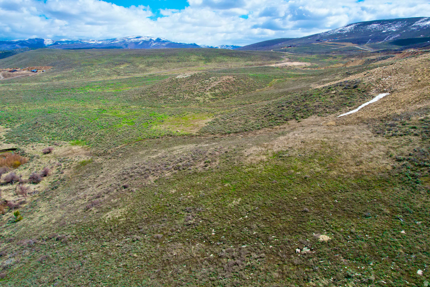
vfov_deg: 57.2
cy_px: 144
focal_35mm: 22
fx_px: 263
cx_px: 215
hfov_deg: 78.6
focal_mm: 8.38
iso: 200
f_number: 2.8
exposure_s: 1/2500
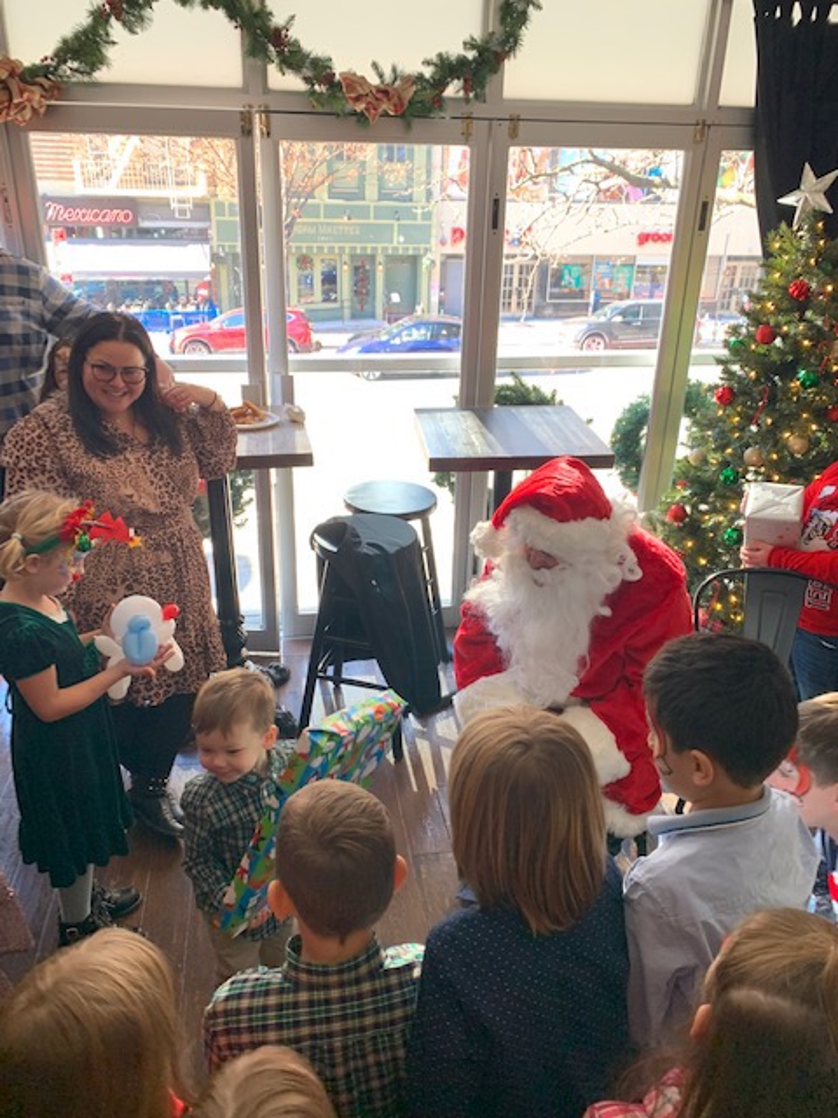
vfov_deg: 67.3
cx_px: 419
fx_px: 839
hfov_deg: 53.1
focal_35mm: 26
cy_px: 559
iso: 100
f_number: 1.8
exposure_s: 1/60
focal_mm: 4.25
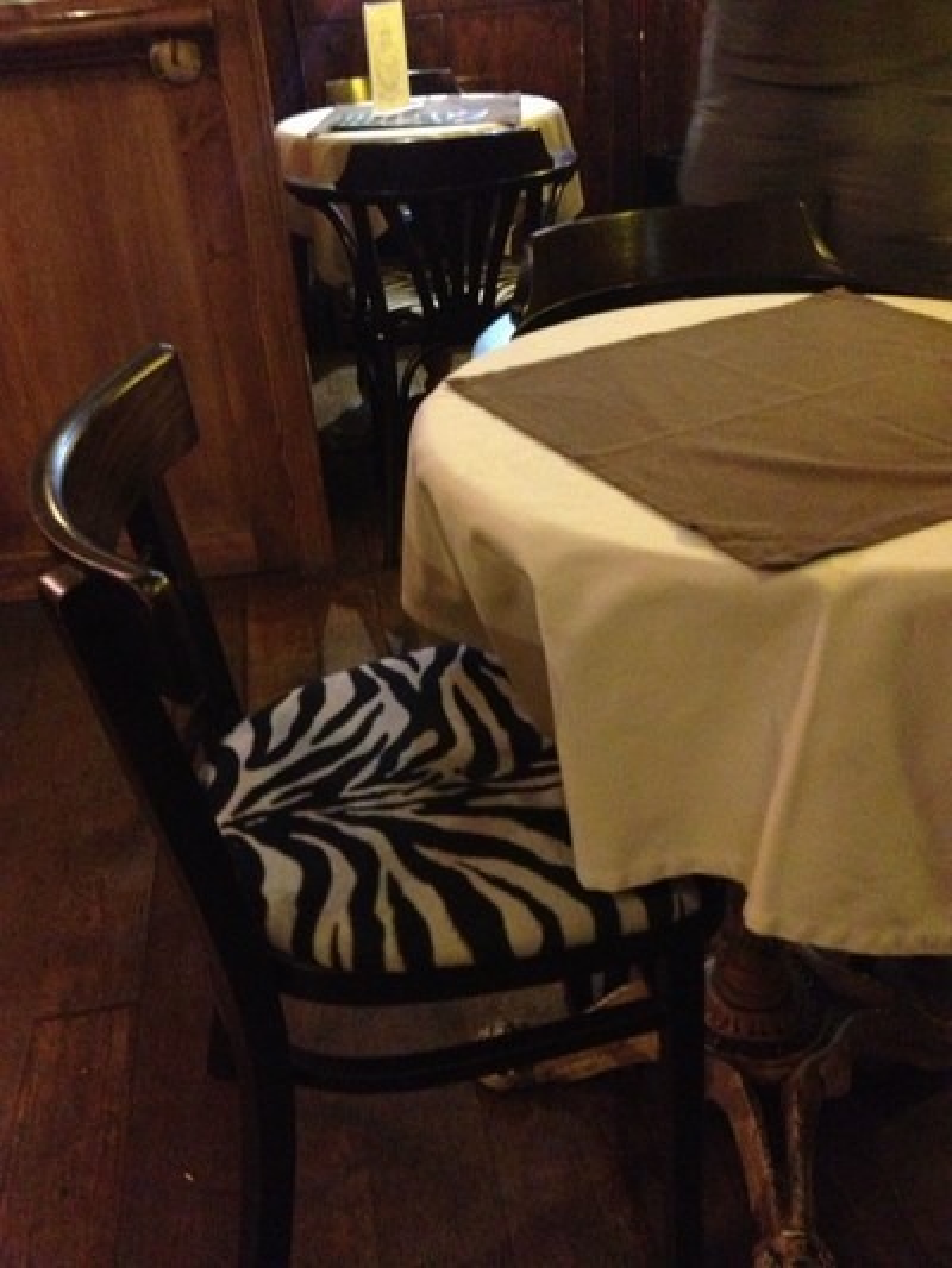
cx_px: 476
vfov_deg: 52.6
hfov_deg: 40.7
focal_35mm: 35
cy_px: 634
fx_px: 1283
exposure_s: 1/15
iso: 800
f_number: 2.4
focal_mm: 4.28
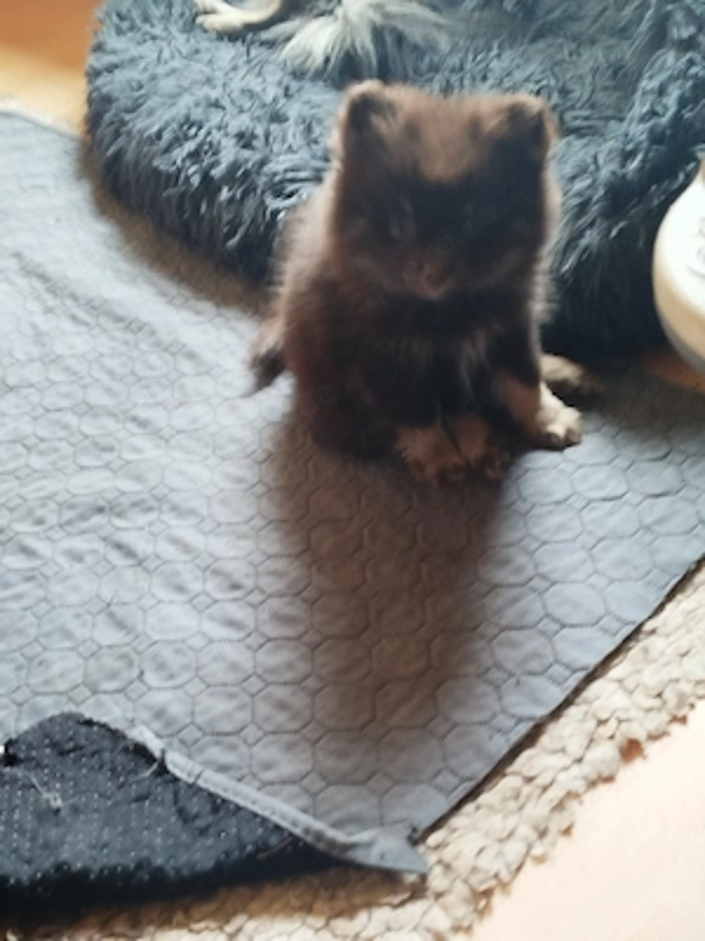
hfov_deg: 30.3
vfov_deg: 39.7
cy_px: 470
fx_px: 1303
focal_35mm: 48
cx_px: 352
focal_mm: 5.31
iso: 400
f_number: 1.7
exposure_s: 1/17
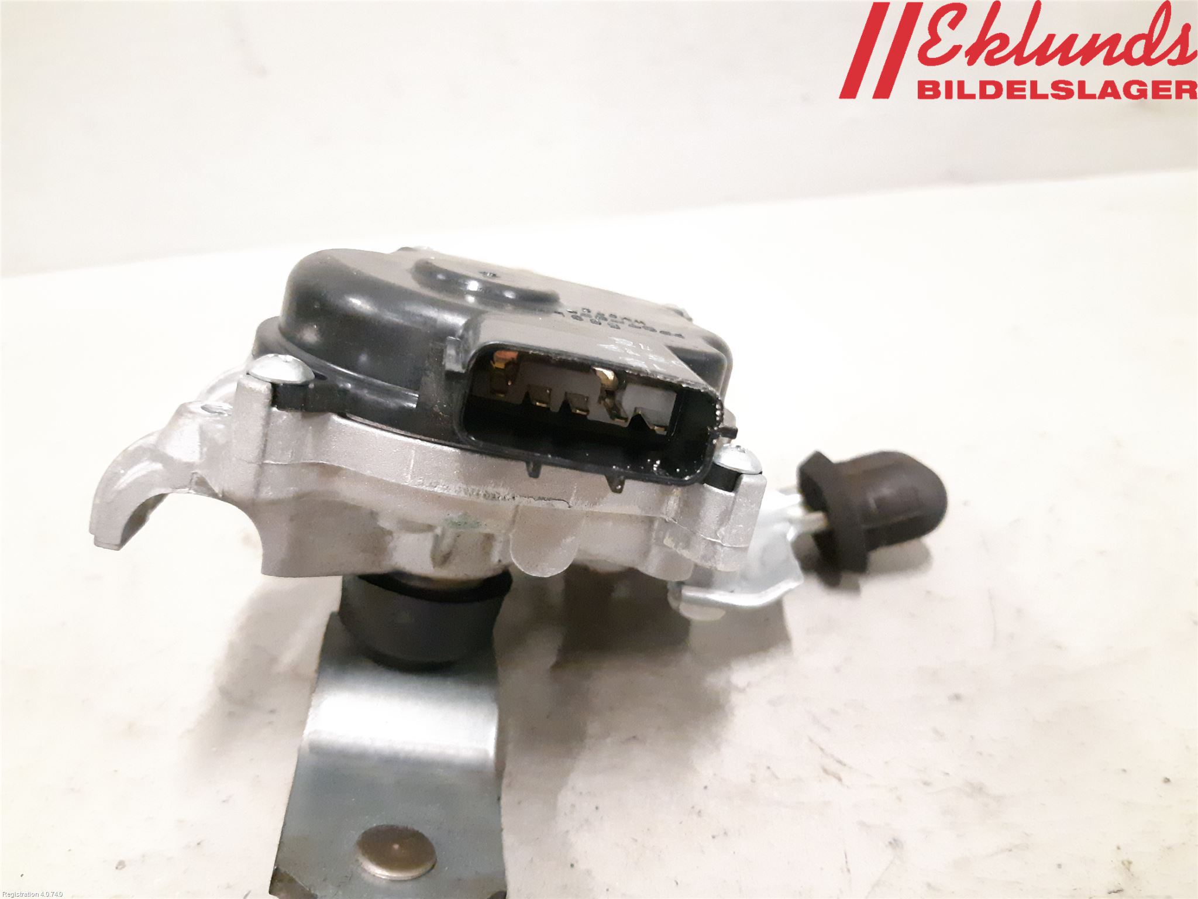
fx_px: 900
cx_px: 599
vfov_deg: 53.1
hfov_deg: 67.3
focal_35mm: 26
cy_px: 450
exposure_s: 1/100
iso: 800
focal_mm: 3.93
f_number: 1.7
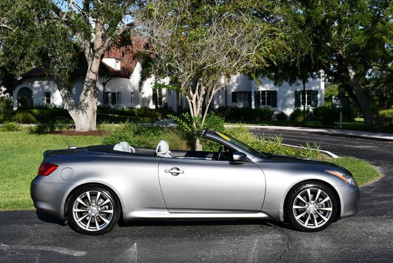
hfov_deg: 38.2
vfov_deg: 26.0
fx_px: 568
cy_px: 132
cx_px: 196
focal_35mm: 52
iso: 100
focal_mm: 26
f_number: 9
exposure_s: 1/320
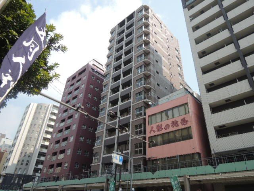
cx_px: 127
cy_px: 96
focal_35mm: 24
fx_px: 176
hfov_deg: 71.6
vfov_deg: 56.8
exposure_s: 1/1000
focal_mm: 4.3
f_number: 2.8
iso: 100
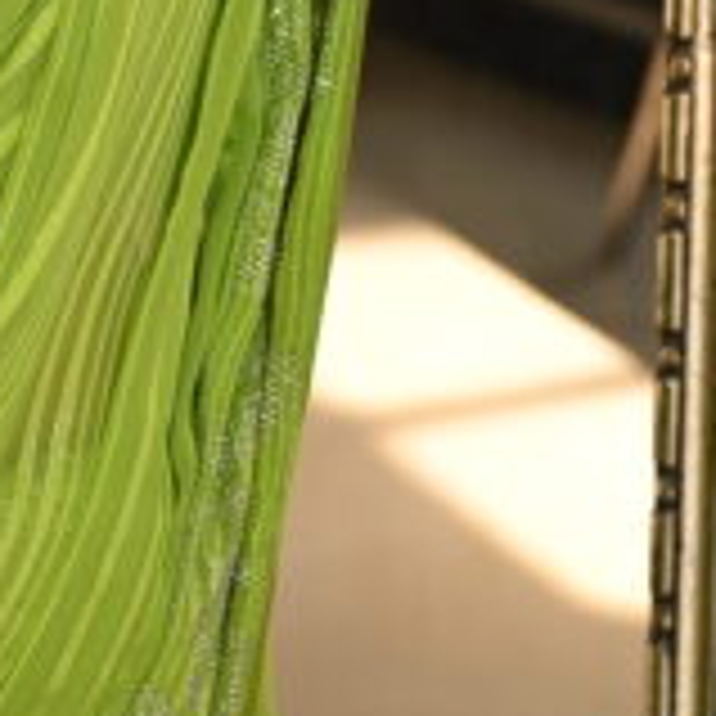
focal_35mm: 241
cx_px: -77
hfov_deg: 7.2
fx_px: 5640
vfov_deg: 7.1
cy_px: -464
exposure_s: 1/250
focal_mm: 50
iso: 1000
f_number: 4
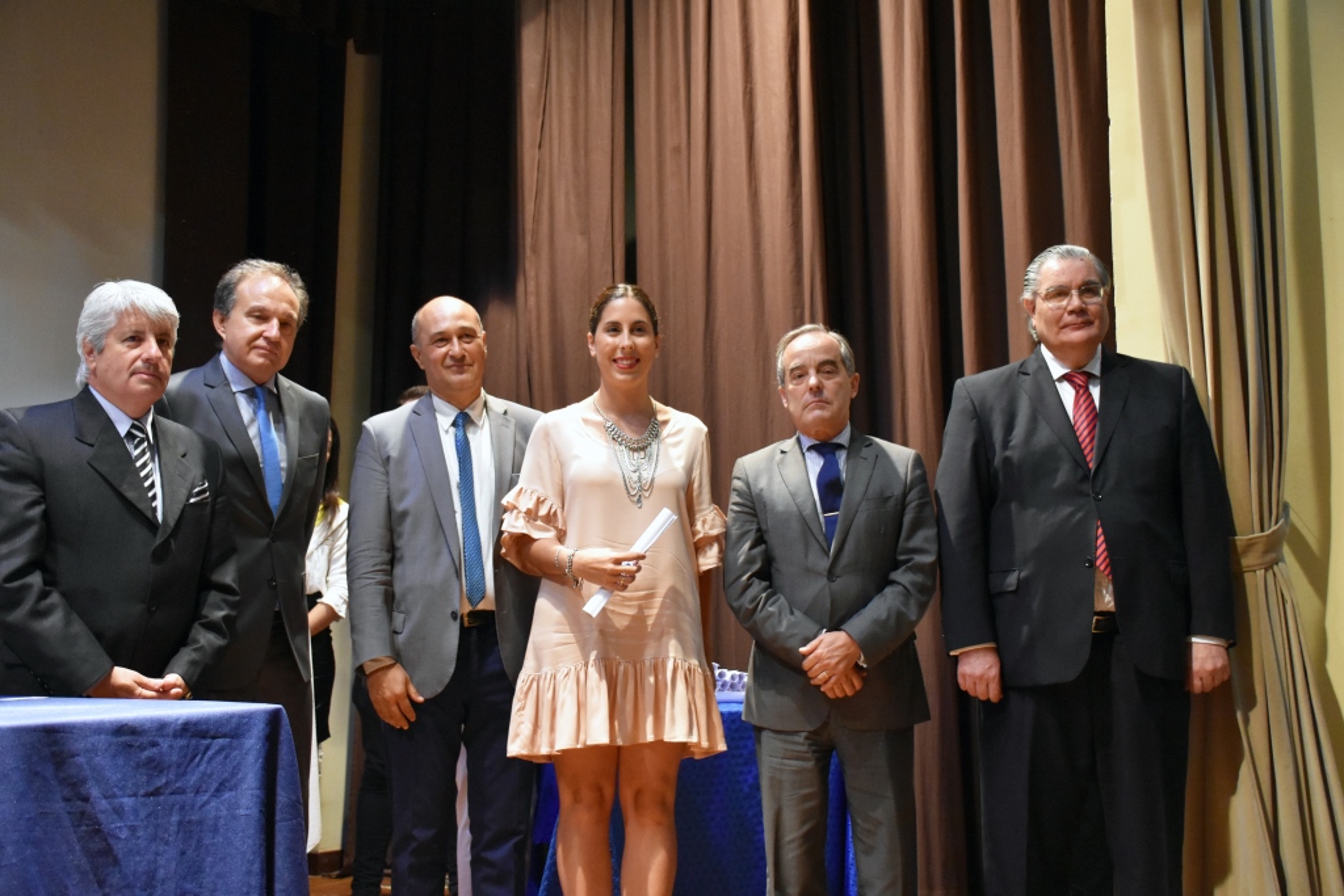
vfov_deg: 33.0
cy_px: 448
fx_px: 1512
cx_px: 672
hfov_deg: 47.9
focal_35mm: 40
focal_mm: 27
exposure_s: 1/60
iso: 4000
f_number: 4
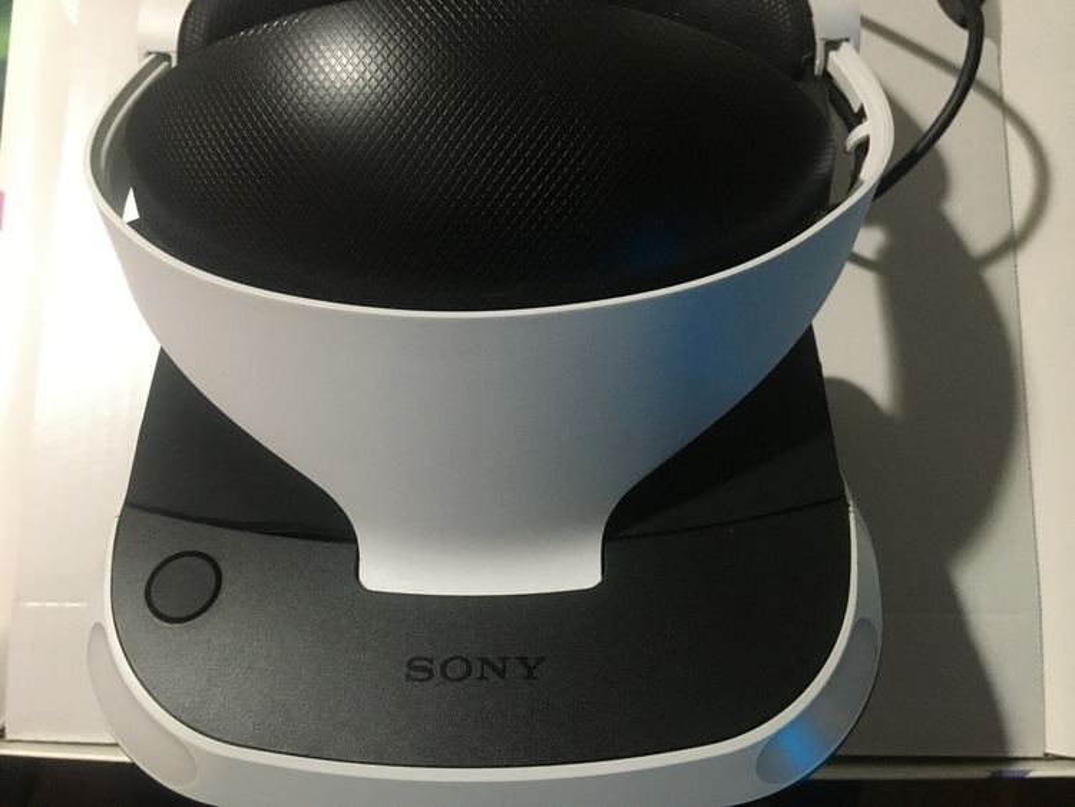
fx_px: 901
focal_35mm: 29
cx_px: 538
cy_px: 404
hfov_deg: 61.6
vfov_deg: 48.3
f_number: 2.2
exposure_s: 1/30
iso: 200
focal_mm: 4.15
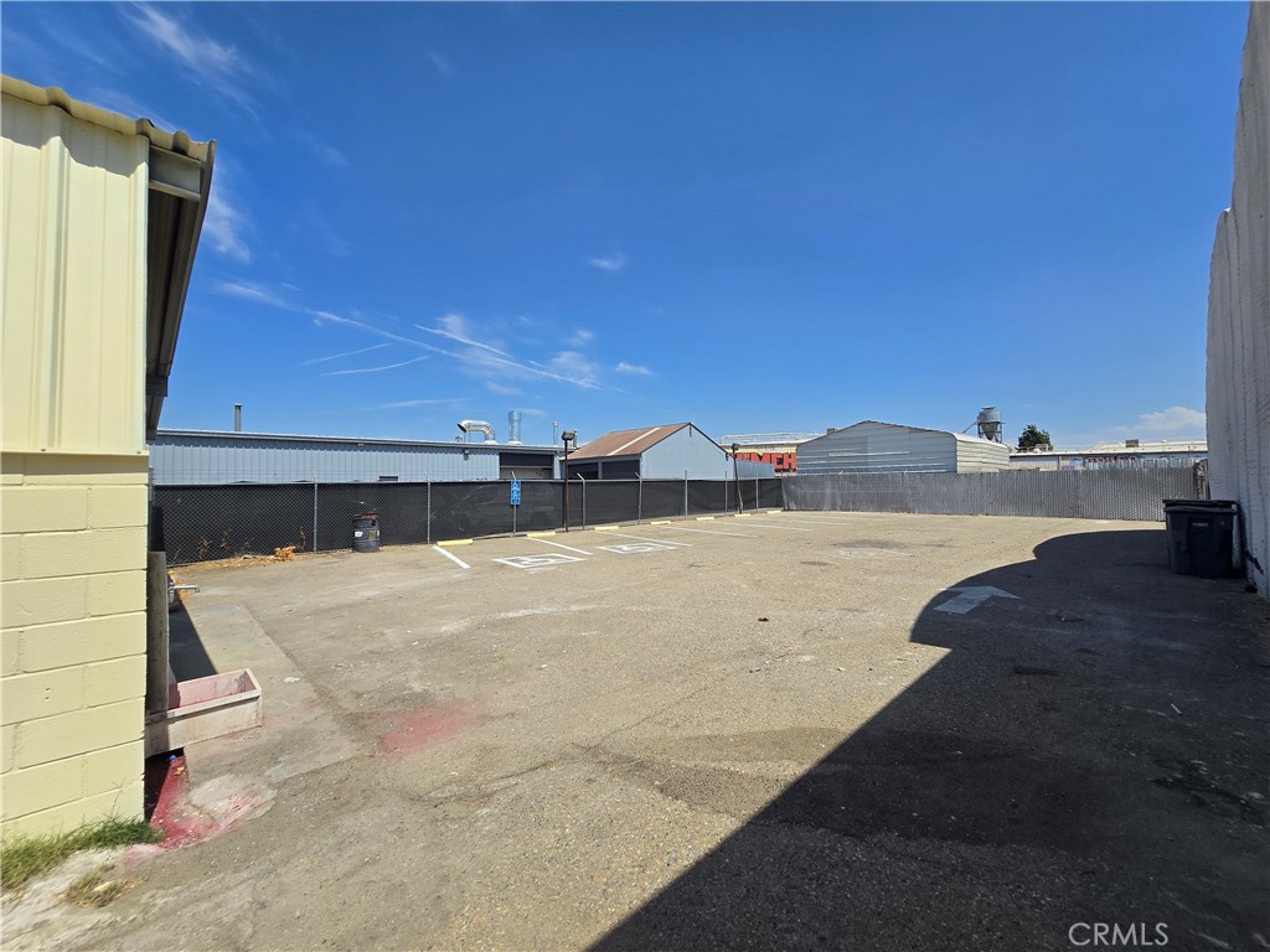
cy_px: 476
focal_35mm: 13
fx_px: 477
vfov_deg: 89.9
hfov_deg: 106.2
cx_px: 635
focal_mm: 2.2
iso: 50
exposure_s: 1/3758
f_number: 2.2
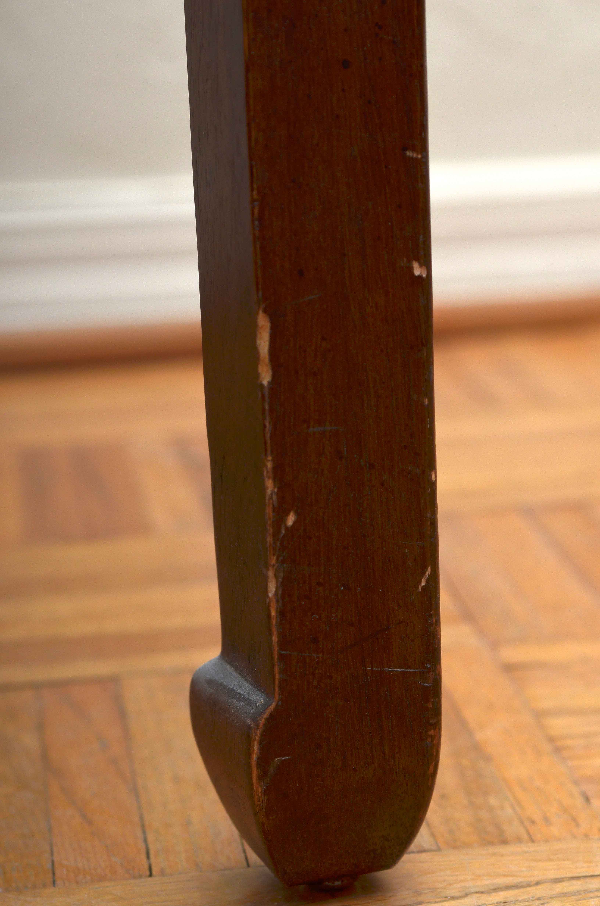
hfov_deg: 13.0
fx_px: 2637
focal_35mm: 105
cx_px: 300
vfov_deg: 19.5
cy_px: 453
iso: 160
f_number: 6.3
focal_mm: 70
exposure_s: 1/250
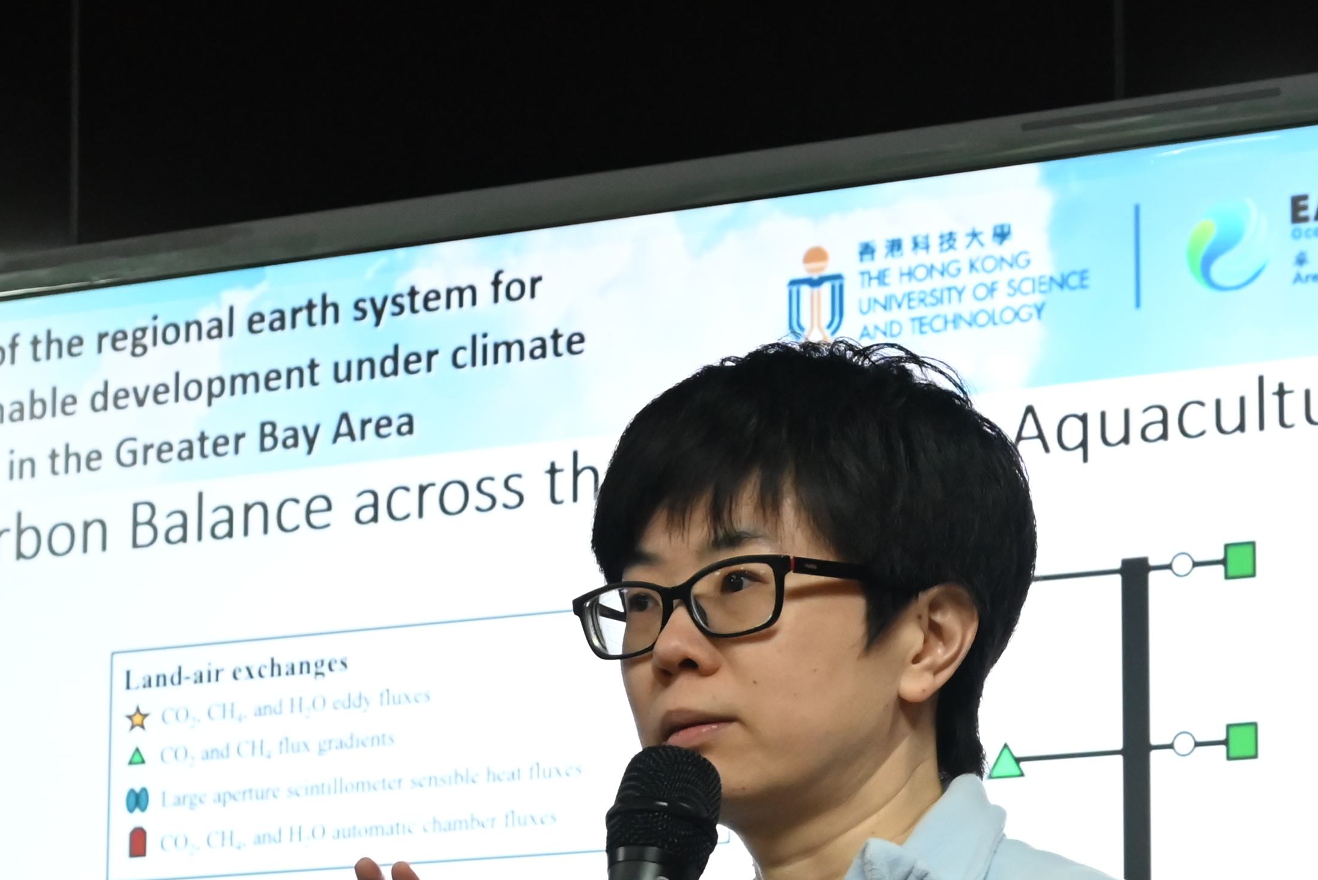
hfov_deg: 17.3
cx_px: 898
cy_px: 896
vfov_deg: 11.5
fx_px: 4321
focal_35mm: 118
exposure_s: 1/125
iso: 3200
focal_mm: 43
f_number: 5.6
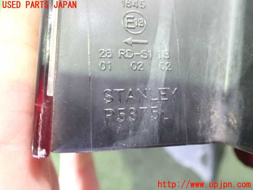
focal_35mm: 30
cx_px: 126
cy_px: 95
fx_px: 219
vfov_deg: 46.8
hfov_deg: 60.0
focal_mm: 5.4
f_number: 2.3
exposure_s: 1/20
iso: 1600
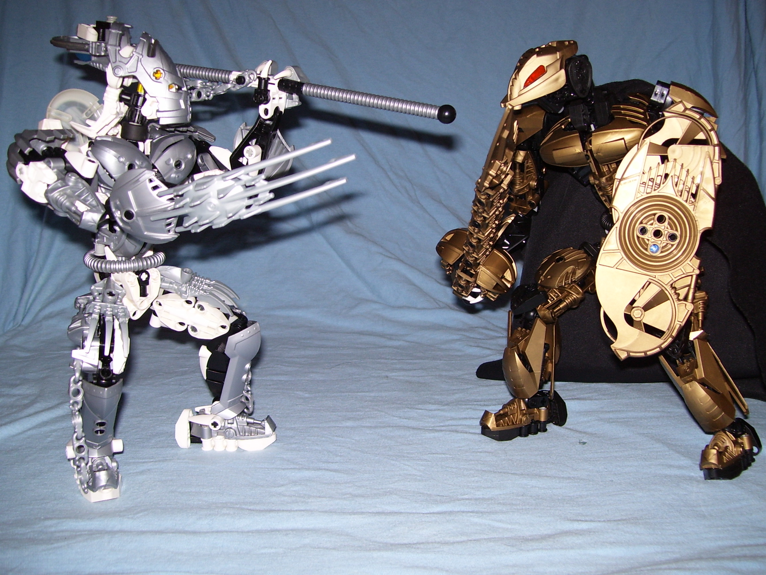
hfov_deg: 51.4
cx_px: 383
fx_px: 797
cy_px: 288
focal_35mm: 36
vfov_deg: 39.7
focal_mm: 6
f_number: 2.7
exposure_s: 1/60
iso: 80
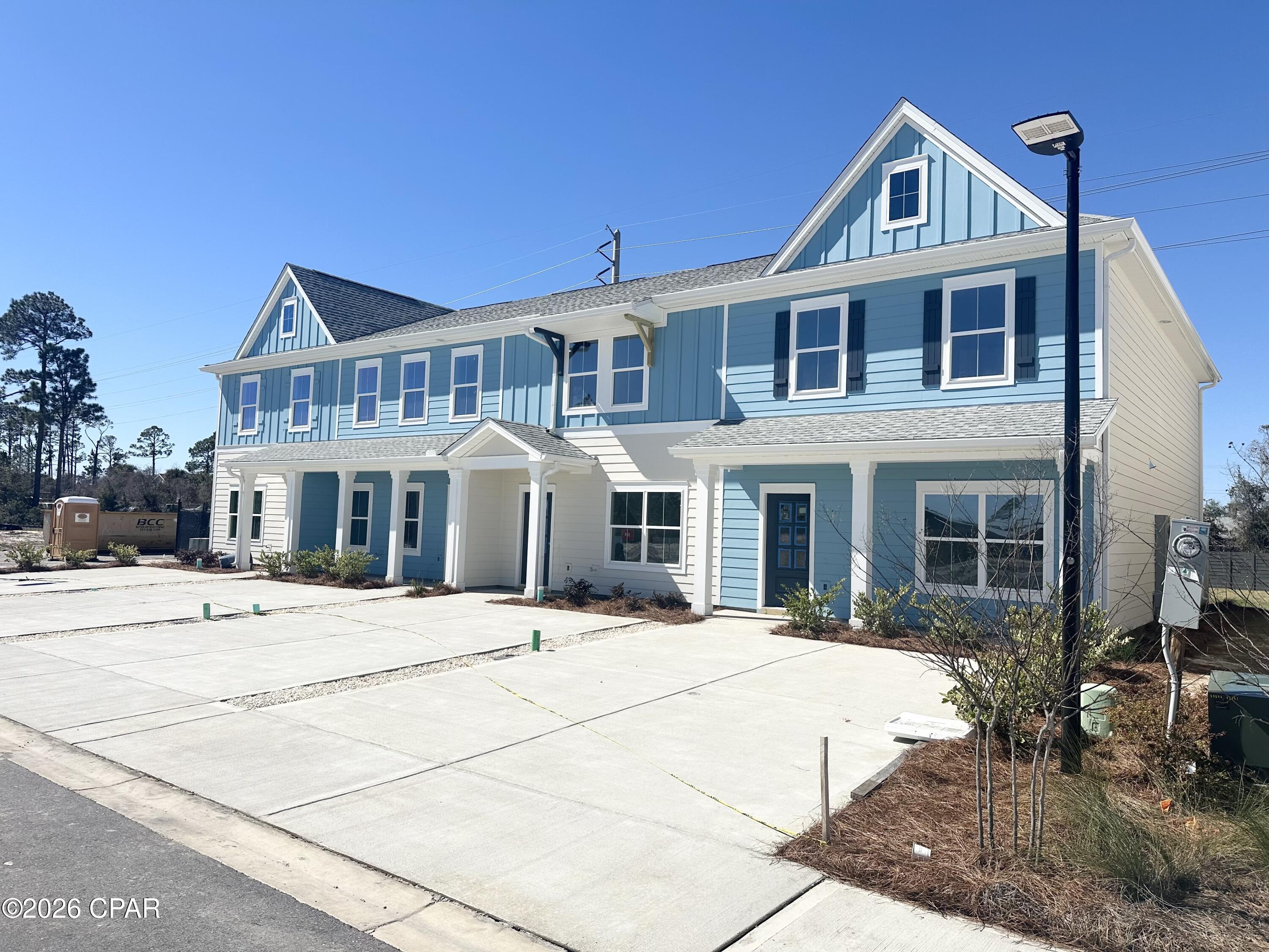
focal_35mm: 24
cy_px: 476
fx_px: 880
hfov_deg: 71.6
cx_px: 634
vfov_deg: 56.8
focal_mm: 6.86
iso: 80
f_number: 1.78
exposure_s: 1/7576
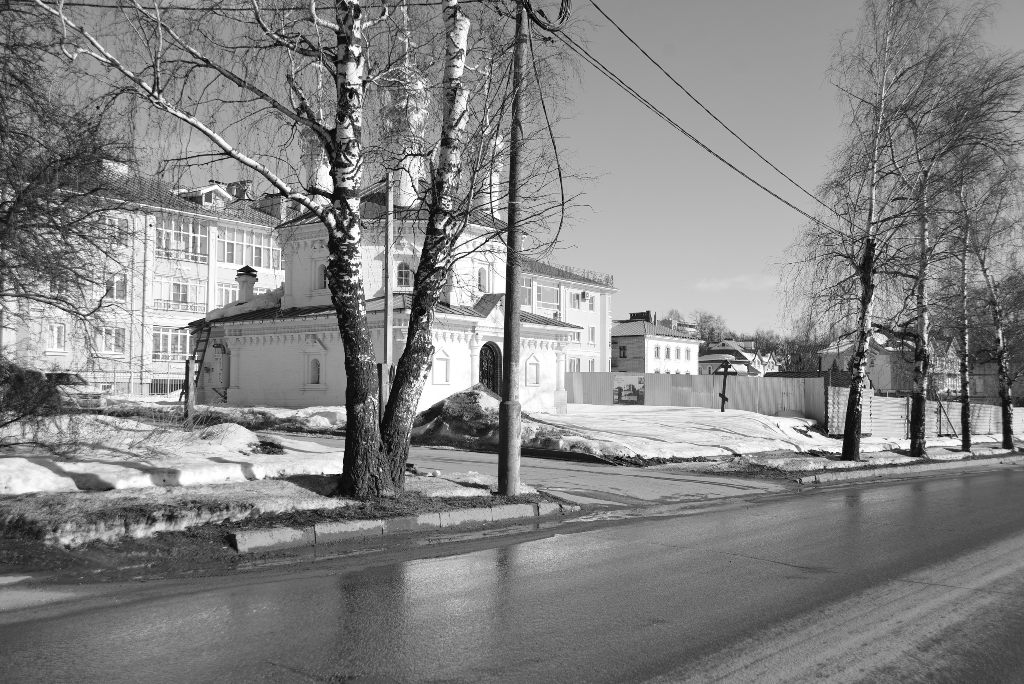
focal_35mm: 35
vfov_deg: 37.9
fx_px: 996
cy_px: 342
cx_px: 512
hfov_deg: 54.4
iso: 125
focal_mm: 35
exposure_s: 1/800
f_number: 8
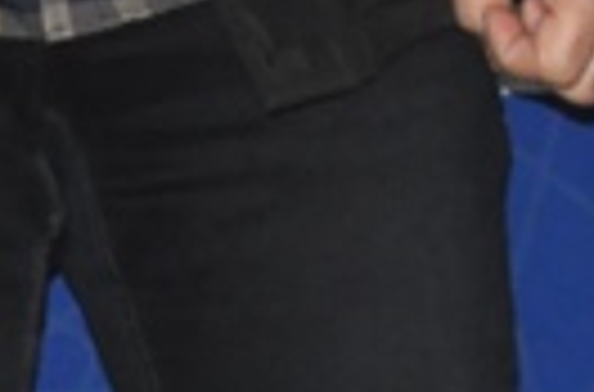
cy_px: -1032
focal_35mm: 537
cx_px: 1782
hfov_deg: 3.7
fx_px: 8829
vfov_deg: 2.5
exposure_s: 1/60
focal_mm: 46
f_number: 5.3
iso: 800
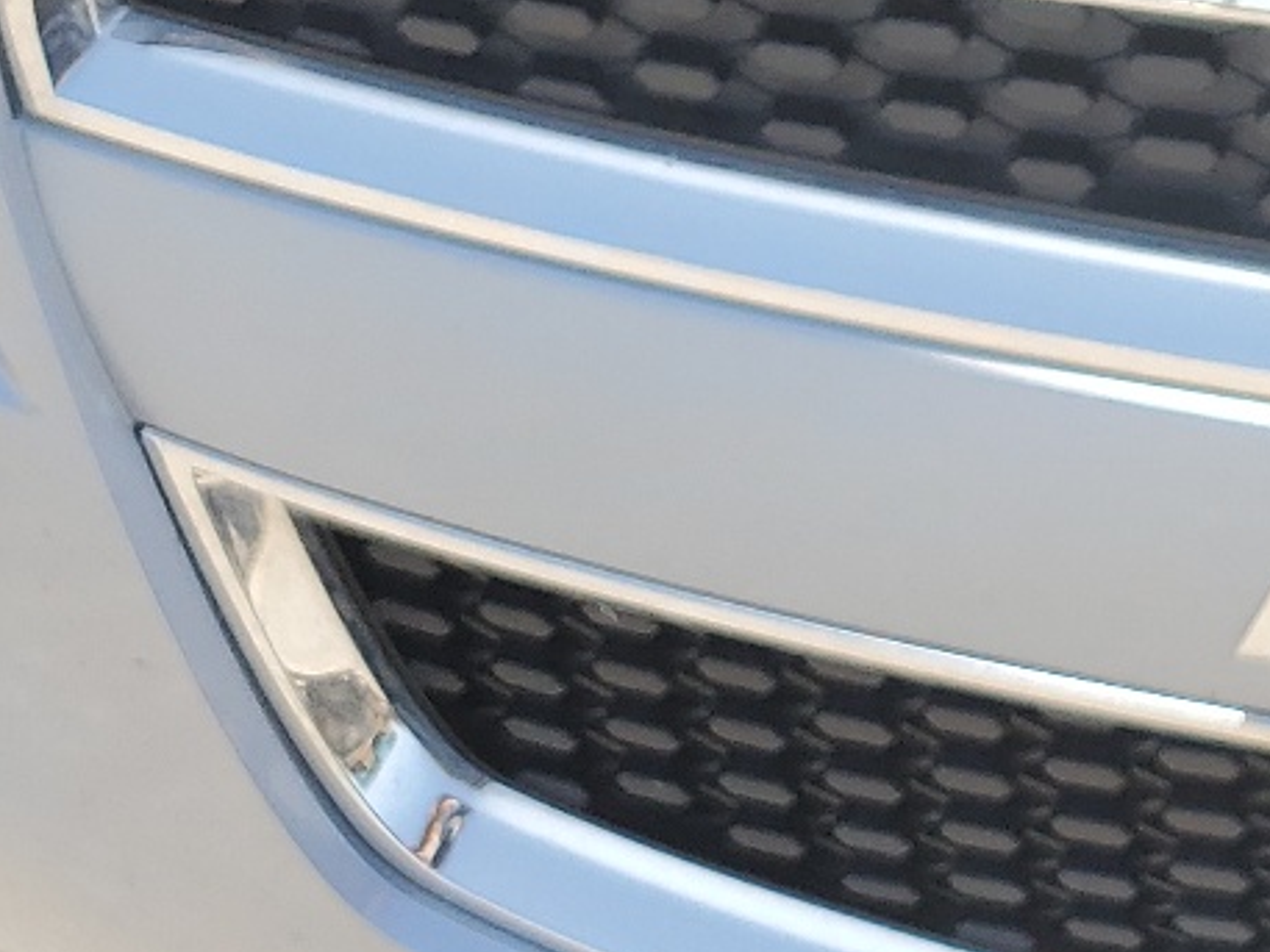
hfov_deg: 19.5
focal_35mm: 91
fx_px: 3340
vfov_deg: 15.1
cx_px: 1731
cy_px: -472
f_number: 1.5
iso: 50
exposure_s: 1/1000
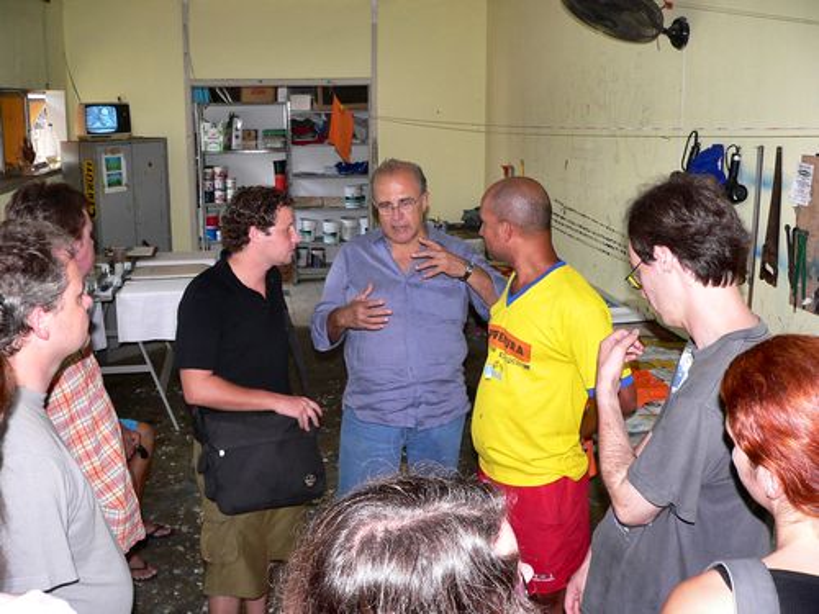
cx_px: 410
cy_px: 307
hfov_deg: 51.4
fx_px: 852
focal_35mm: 36
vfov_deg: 39.7
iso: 150
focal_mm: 6
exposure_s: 1/60
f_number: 2.8
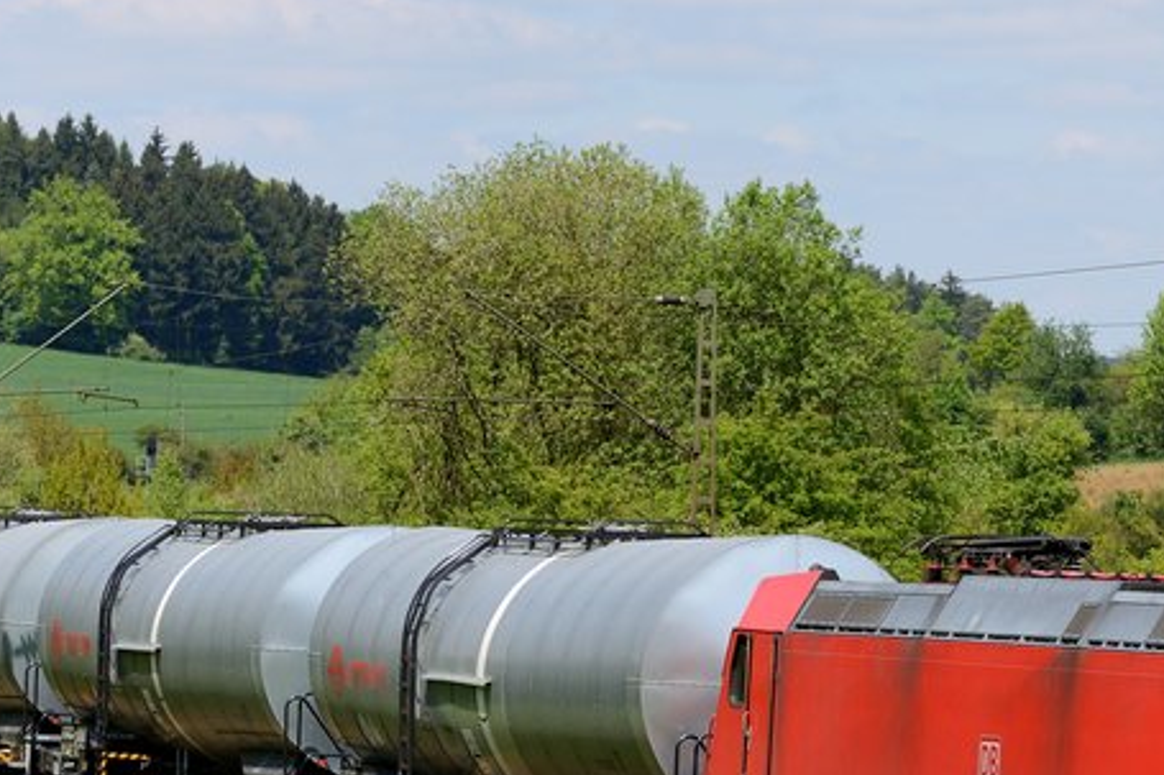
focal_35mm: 277
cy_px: 632
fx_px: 8953
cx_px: 675
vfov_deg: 5.0
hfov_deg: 7.4
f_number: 6.3
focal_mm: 105
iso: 200
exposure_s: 1/1600
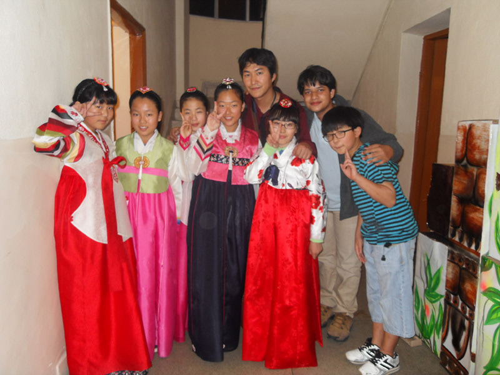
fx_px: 404
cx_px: 250
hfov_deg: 63.4
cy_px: 188
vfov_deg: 49.7
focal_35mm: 28
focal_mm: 6
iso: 200
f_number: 2.8
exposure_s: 1/45
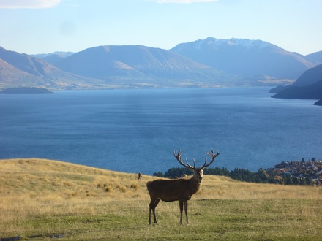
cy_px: 120
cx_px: 161
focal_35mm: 105
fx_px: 977
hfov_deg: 18.7
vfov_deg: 14.1
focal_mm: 17.4
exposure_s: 1/200
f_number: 5
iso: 80
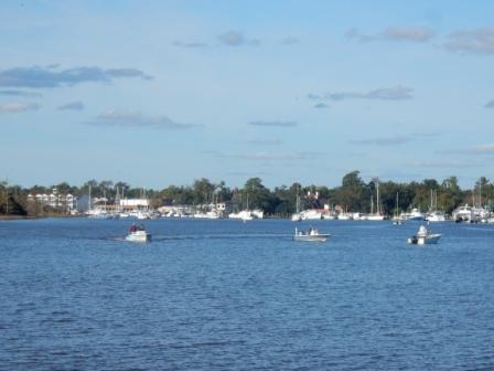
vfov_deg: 12.7
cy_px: 186
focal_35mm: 117
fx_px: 1670
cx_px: 247
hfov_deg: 16.8
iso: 125
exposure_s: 1/640
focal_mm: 20.9
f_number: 5.6
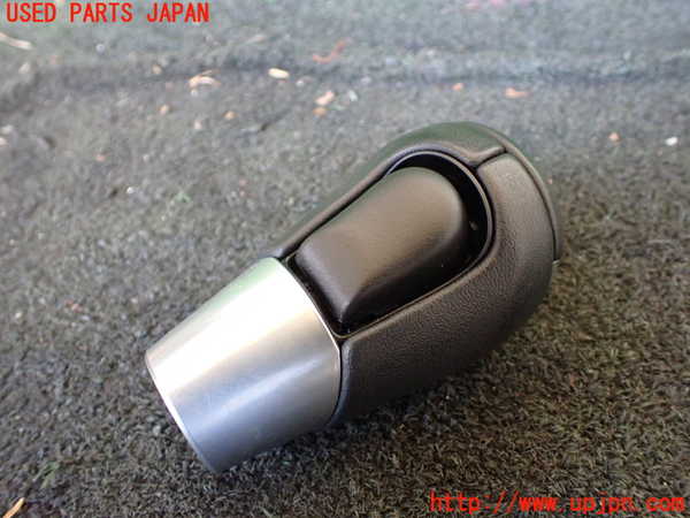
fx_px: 598
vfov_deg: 46.8
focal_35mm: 30
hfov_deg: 60.0
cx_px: 345
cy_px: 259
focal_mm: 5.4
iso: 800
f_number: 2.3
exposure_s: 1/40
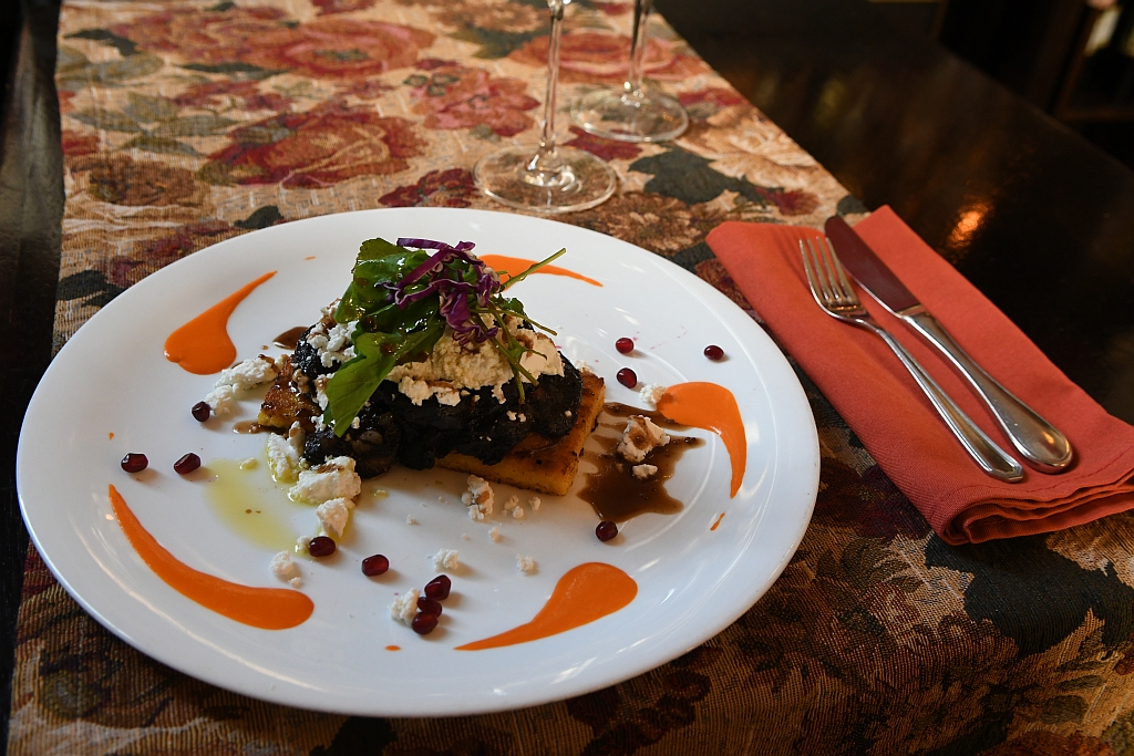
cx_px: 567
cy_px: 378
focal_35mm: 34
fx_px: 1087
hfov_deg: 55.1
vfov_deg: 38.4
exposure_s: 1/25
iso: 800
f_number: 5
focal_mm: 23
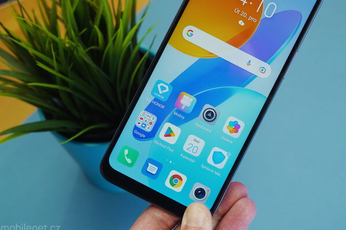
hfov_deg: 30.0
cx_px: 212
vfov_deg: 20.2
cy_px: 83
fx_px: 643
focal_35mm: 67
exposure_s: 1/125
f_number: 6.3
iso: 500
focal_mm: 48
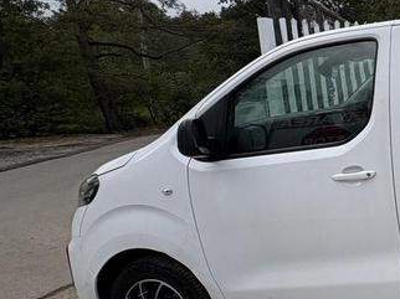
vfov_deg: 36.7
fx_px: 450
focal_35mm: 39
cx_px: 555
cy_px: 132
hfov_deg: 31.9
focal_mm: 2.22
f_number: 2.2
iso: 40
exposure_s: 1/1048
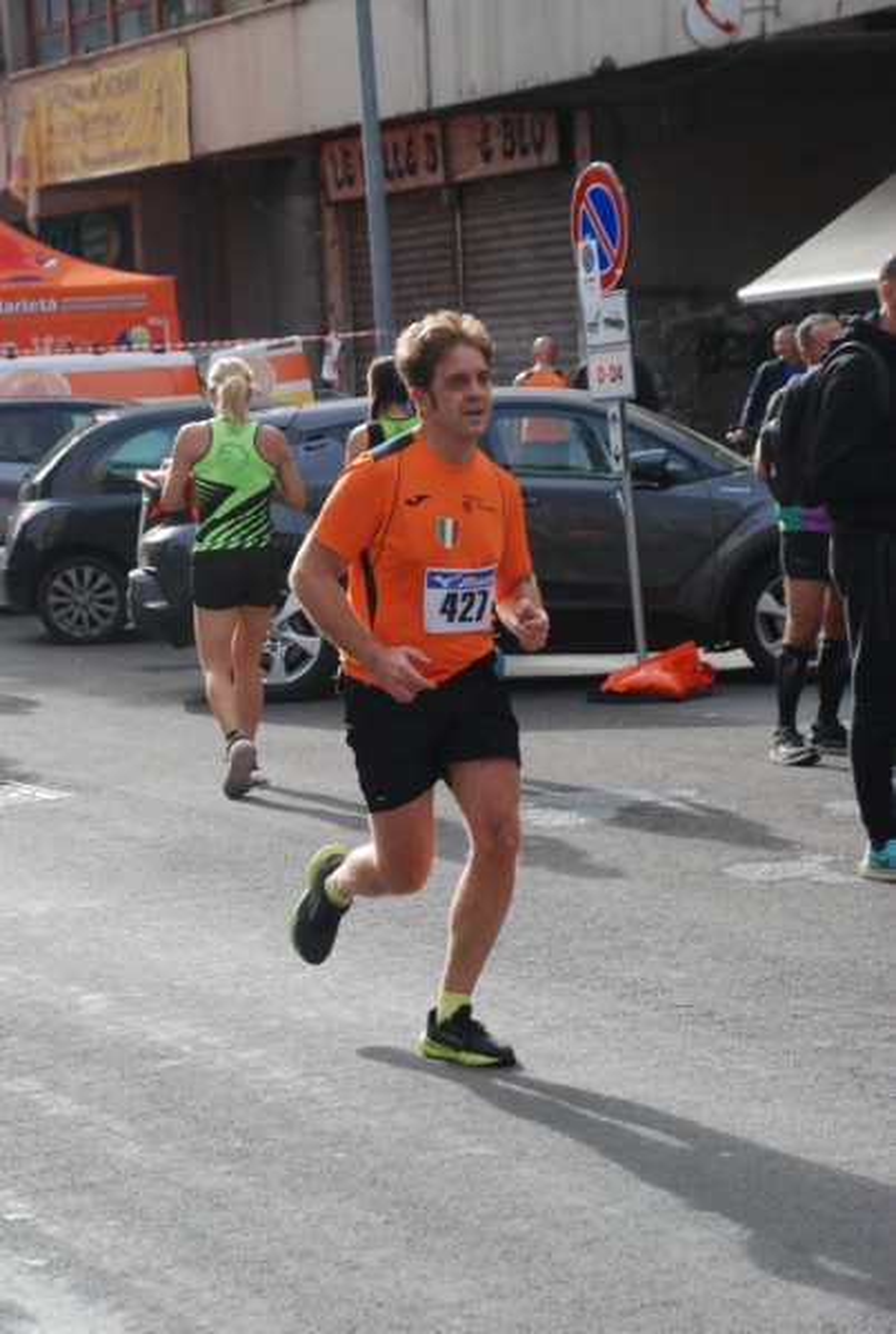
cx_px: 448
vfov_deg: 20.6
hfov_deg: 13.9
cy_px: 667
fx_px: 3677
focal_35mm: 99
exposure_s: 1/1000
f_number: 5.3
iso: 1000
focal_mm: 66
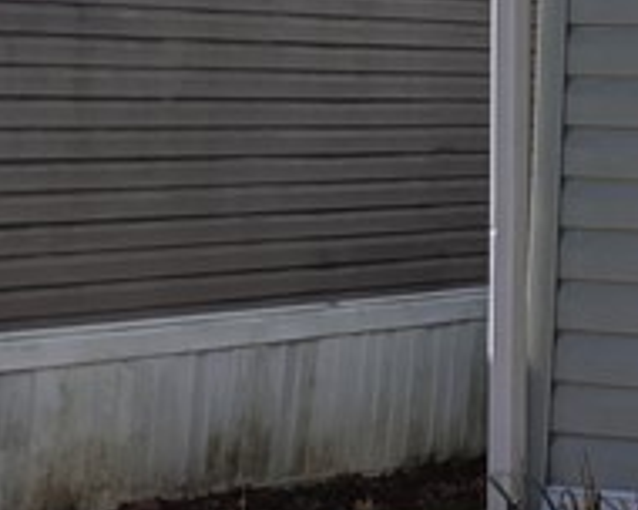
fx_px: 2587
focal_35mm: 137
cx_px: 1283
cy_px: -37
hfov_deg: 12.4
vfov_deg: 11.1
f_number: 2
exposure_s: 1/1692
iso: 47
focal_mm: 4.67
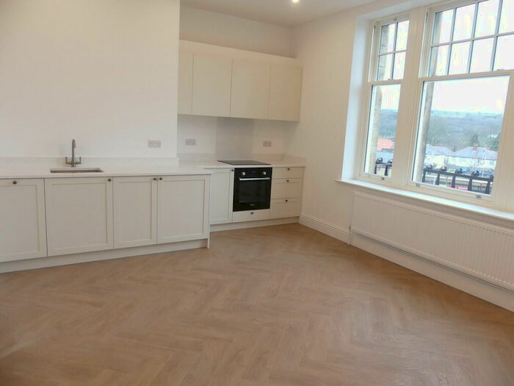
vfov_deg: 54.9
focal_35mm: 25
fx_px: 371
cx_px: 257
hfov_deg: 69.4
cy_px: 193
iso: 200
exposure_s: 1/60
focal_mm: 4.5
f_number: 2.8
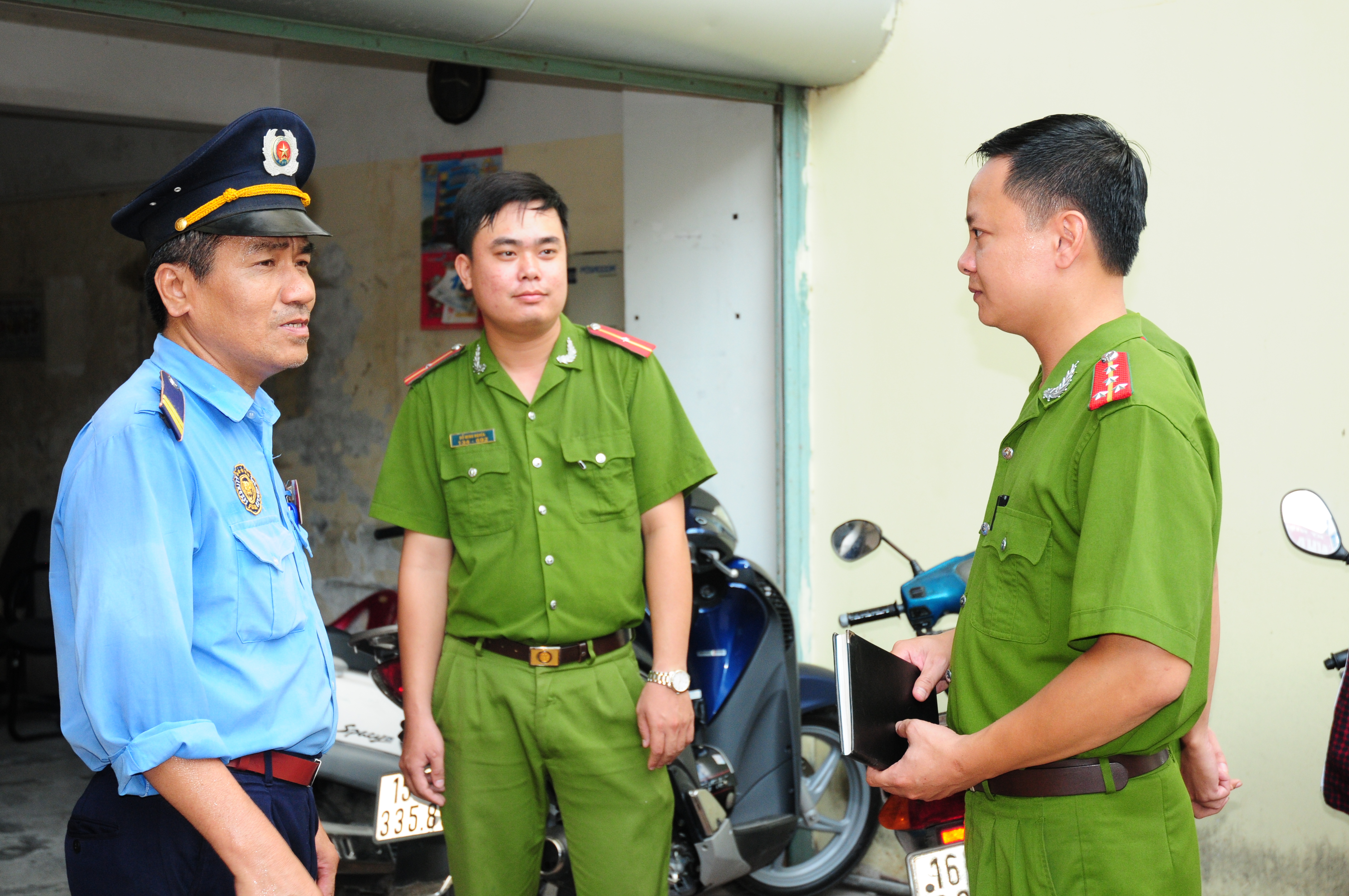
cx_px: 674
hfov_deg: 33.4
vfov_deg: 22.6
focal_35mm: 60
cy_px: 448
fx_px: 2246
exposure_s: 1/250
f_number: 4.2
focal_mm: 40
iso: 640
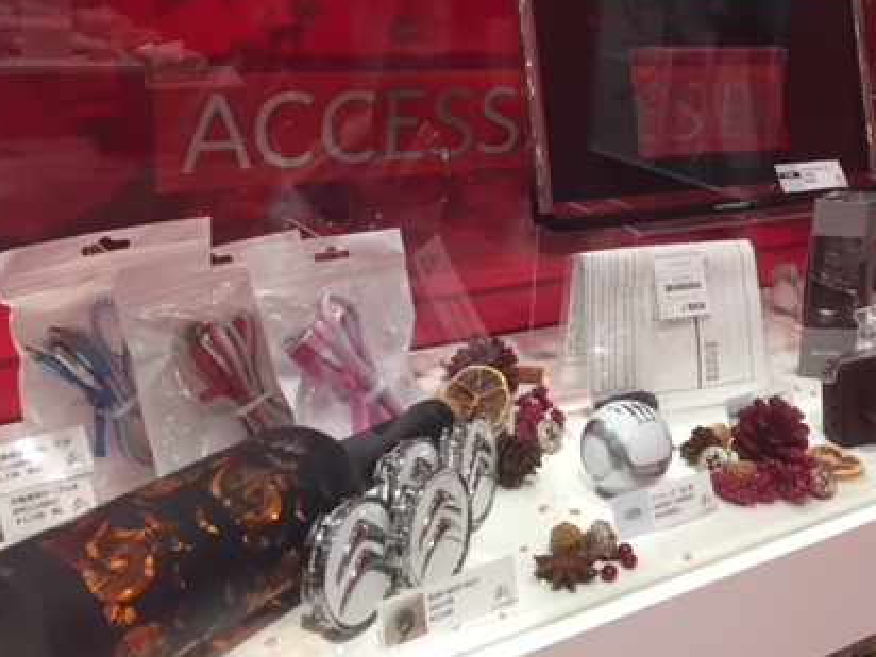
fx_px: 1139
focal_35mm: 45
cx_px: 587
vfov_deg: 31.7
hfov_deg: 41.5
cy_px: 185
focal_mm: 4.15
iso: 64
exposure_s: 1/30
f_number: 2.2
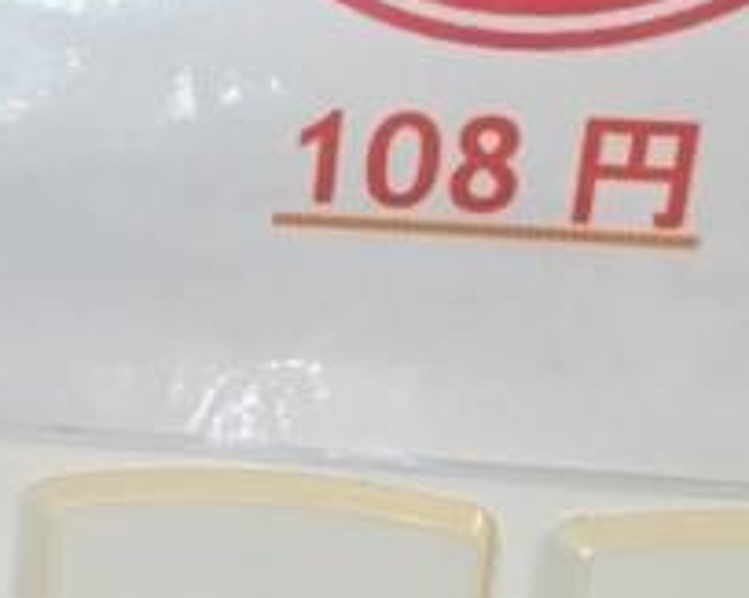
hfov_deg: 12.7
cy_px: 800
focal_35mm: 142
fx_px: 3146
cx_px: -463
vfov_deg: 10.6
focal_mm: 4.15
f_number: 2.2
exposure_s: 1/30
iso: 160
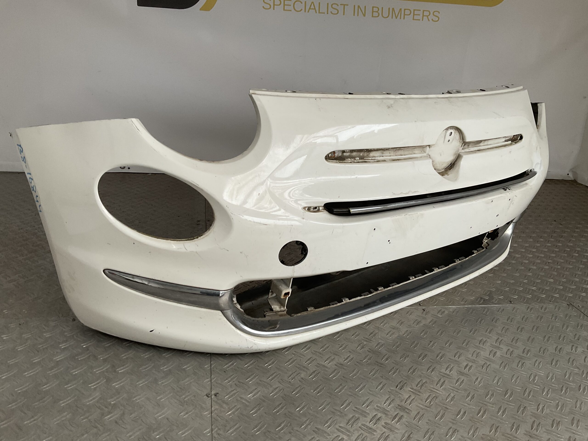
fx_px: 493
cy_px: 220
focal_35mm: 29
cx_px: 294
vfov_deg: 48.2
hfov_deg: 61.7
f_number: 1.8
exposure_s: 1/50
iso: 40
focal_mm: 3
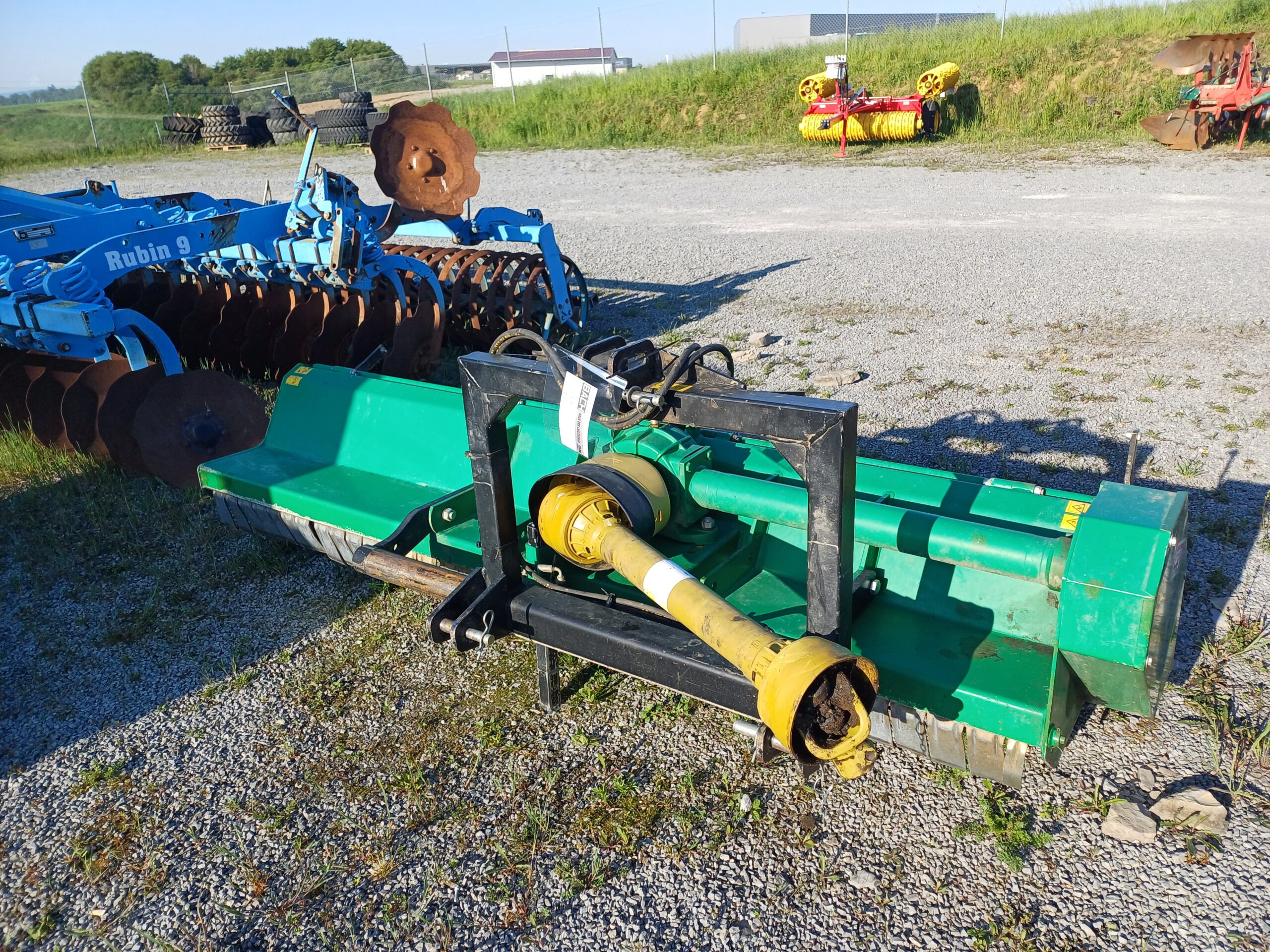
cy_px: 476
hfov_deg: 69.4
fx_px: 917
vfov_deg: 54.9
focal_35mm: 25
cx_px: 635
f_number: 1.8
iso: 50
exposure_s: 1/591
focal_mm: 4.65
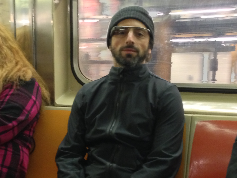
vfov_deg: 23.9
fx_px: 418
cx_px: 116
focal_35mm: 61
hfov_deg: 31.7
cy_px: 118
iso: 400
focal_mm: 4.13
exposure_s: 1/20
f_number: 2.4
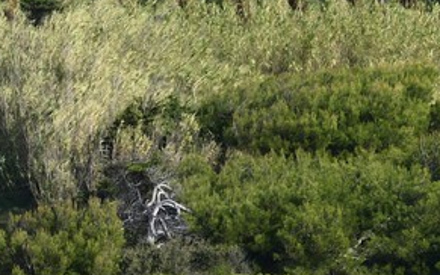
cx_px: 1191
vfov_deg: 1.8
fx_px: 8743
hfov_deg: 2.8
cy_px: 70
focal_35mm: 729
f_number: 10
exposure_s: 1/320
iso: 320
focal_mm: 130
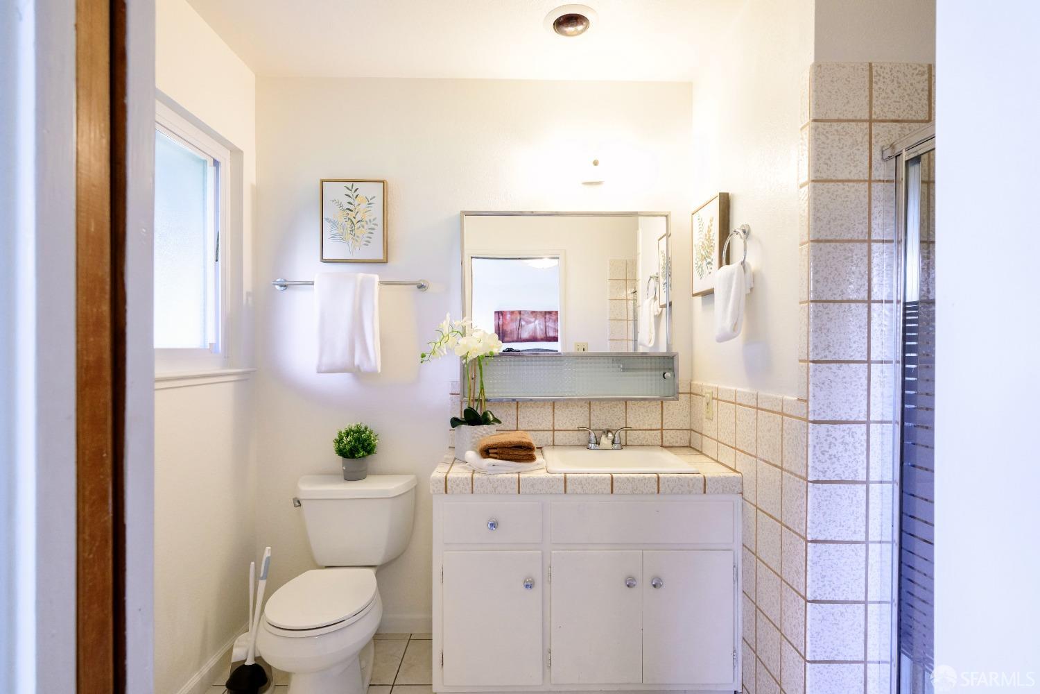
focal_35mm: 18
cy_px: 347
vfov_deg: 68.9
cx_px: 520
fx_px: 506
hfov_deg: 91.6
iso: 1250
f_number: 8
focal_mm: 17.5
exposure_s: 1/30
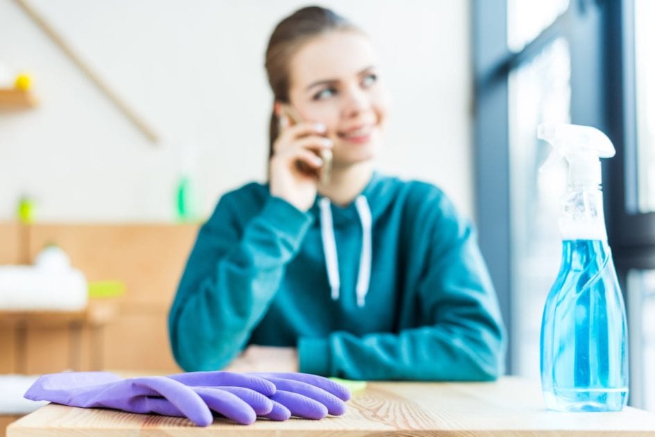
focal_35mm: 50
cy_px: 218
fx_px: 910
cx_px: 328
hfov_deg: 39.6
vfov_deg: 27.0
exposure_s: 1/160
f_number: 2.5
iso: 500
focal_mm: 50
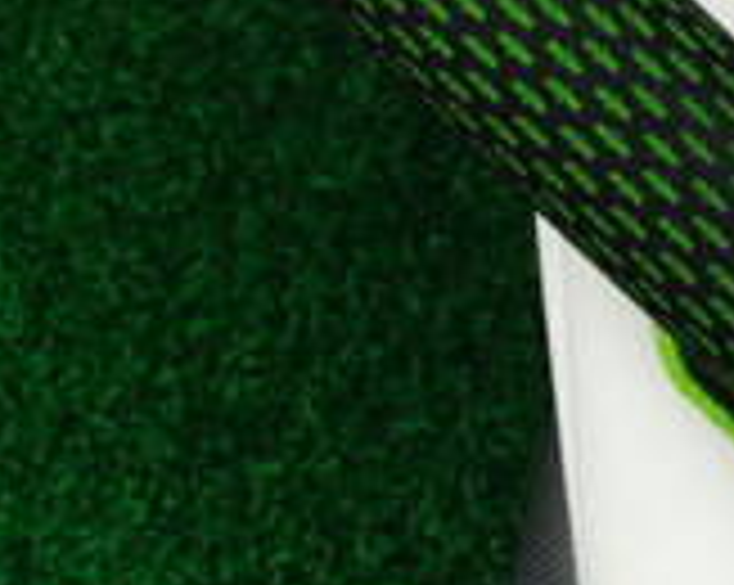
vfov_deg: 10.8
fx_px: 3081
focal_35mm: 142
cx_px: 707
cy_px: -4
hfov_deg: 13.4
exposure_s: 1/80
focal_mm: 6.42
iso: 400
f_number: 3.6
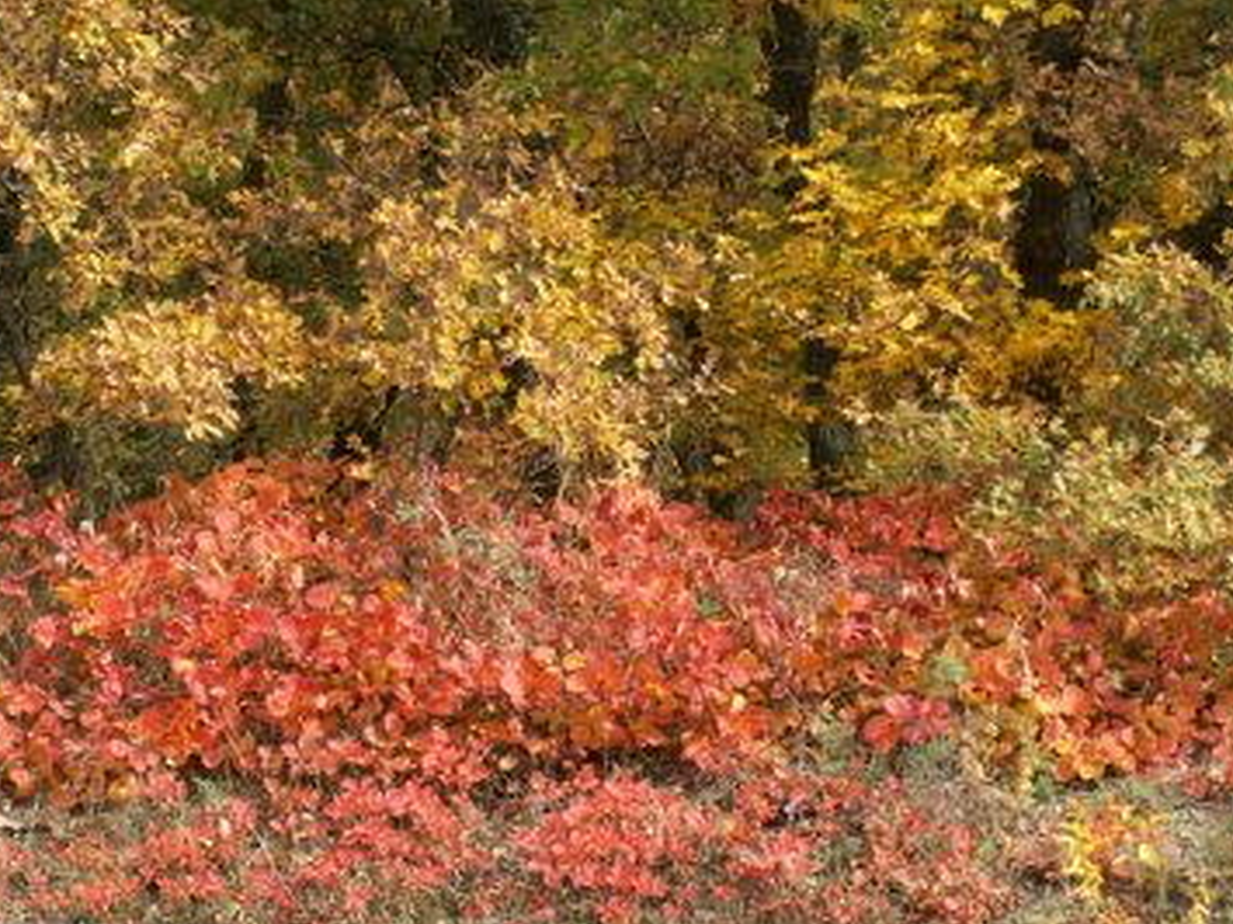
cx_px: 726
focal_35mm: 116
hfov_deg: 17.0
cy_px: 351
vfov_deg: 12.8
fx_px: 4130
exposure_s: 1/60
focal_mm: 15.43
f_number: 4.5
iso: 50
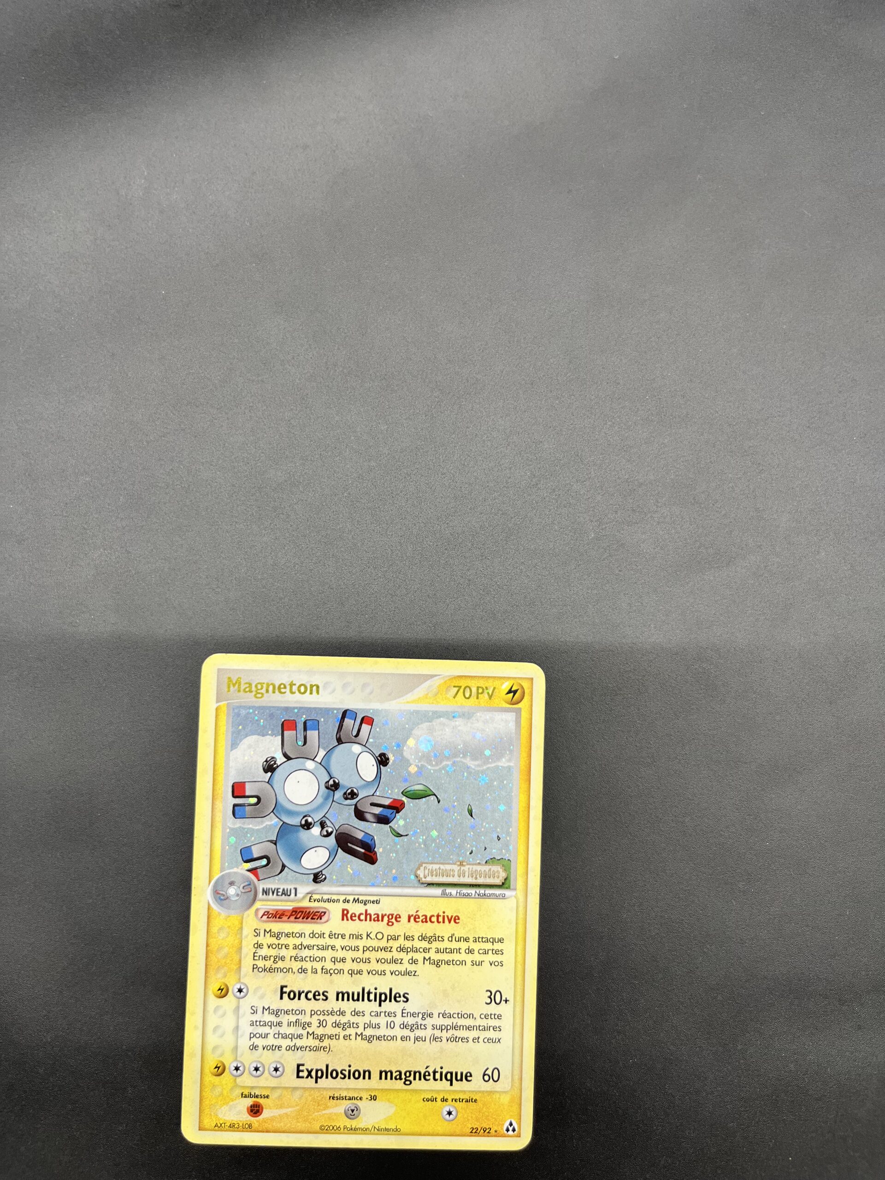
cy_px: 590
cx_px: 442
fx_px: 886
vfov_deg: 67.3
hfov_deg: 53.1
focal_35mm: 26
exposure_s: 1/100
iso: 80
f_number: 1.6
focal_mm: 5.1
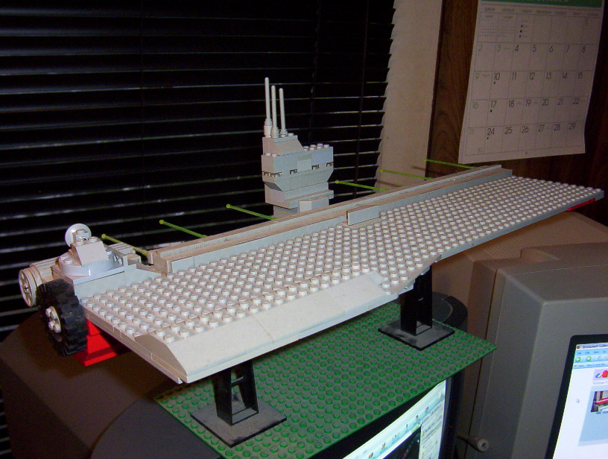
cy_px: 230
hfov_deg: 51.2
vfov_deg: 39.8
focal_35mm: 36
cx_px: 304
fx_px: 634
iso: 140
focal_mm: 5.54
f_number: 2.76
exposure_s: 1/30
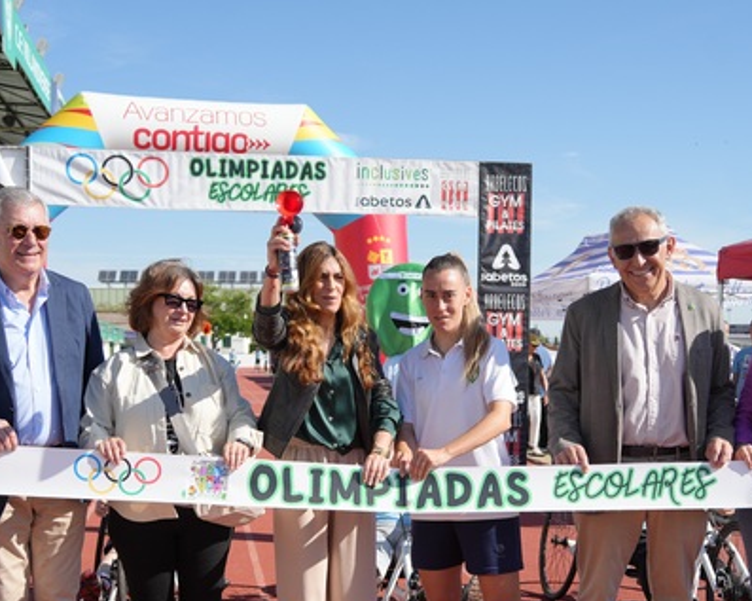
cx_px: 385
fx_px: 1179
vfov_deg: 28.3
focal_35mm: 53
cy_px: 428
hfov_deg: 35.4
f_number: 4.5
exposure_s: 1/1000
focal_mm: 28
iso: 100
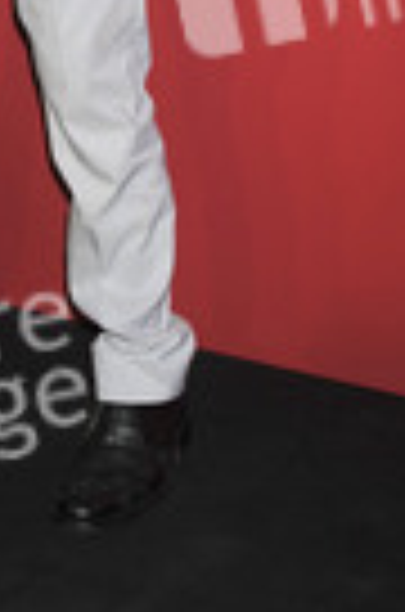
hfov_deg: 7.4
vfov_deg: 10.9
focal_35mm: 183
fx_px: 3104
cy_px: -274
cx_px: -14
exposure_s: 1/160
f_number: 6.3
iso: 400
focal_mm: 62
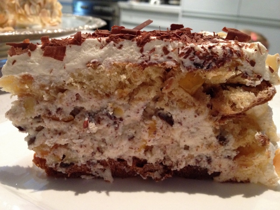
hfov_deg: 52.6
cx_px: 140
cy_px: 105
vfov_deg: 40.7
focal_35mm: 35
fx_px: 283
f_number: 2.4
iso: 400
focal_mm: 4.28
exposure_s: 1/20
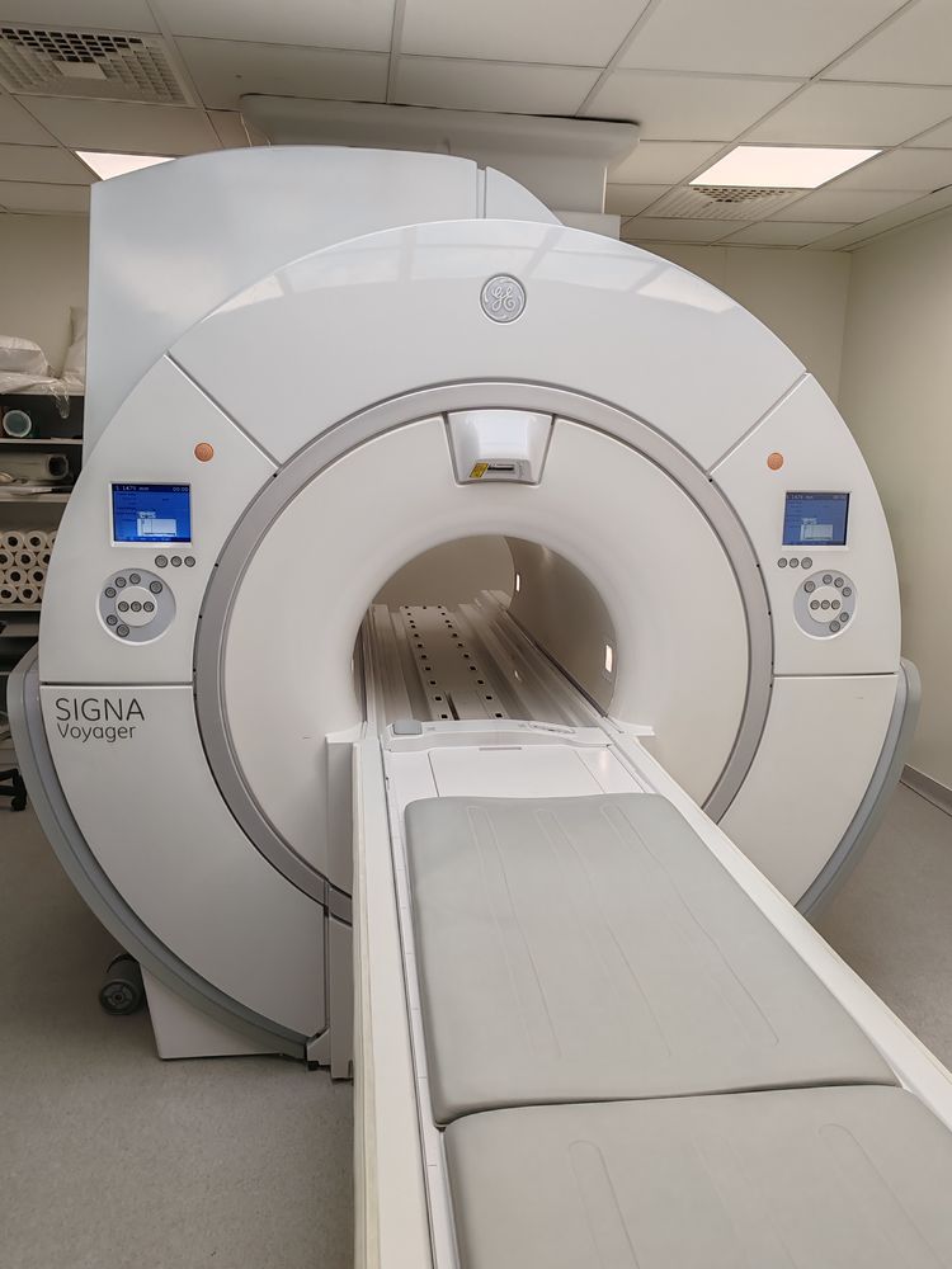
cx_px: 476
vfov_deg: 65.3
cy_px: 634
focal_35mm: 27
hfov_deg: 51.4
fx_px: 990
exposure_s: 1/100
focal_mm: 6.12
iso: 100
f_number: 1.9
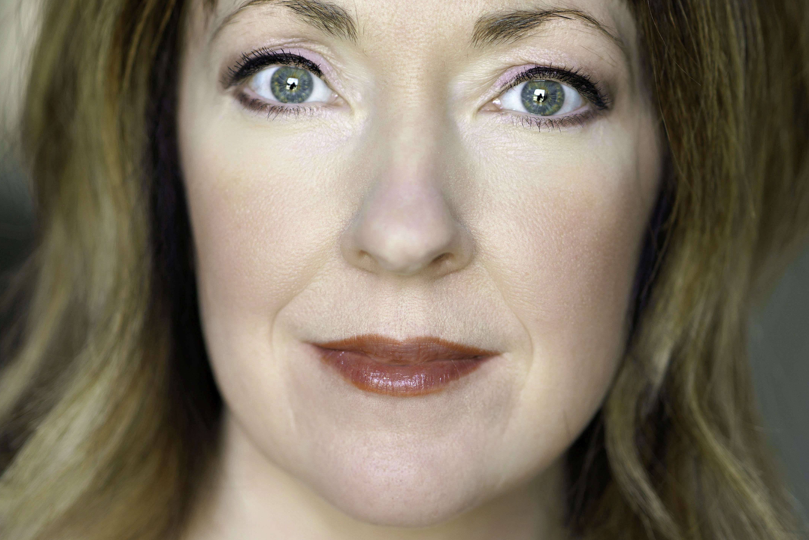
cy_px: 209
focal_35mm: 158
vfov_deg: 8.7
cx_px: 320
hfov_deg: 13.0
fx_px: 3551
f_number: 1.8
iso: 160
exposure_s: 1/400
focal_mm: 85
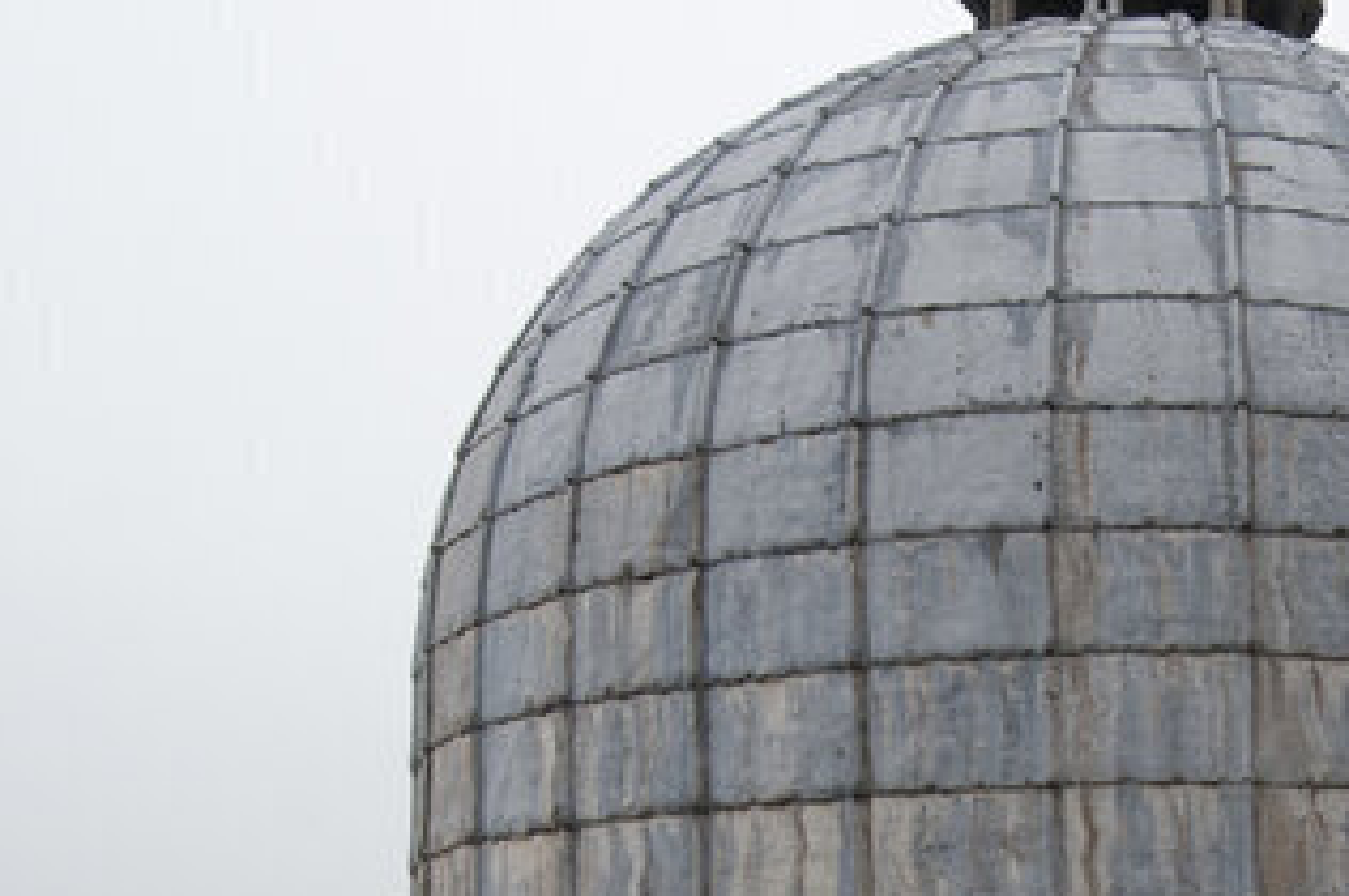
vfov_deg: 25.4
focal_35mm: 48
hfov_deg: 38.0
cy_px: 1054
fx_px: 1797
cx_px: 1251
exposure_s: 1/250
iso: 800
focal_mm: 14
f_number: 8
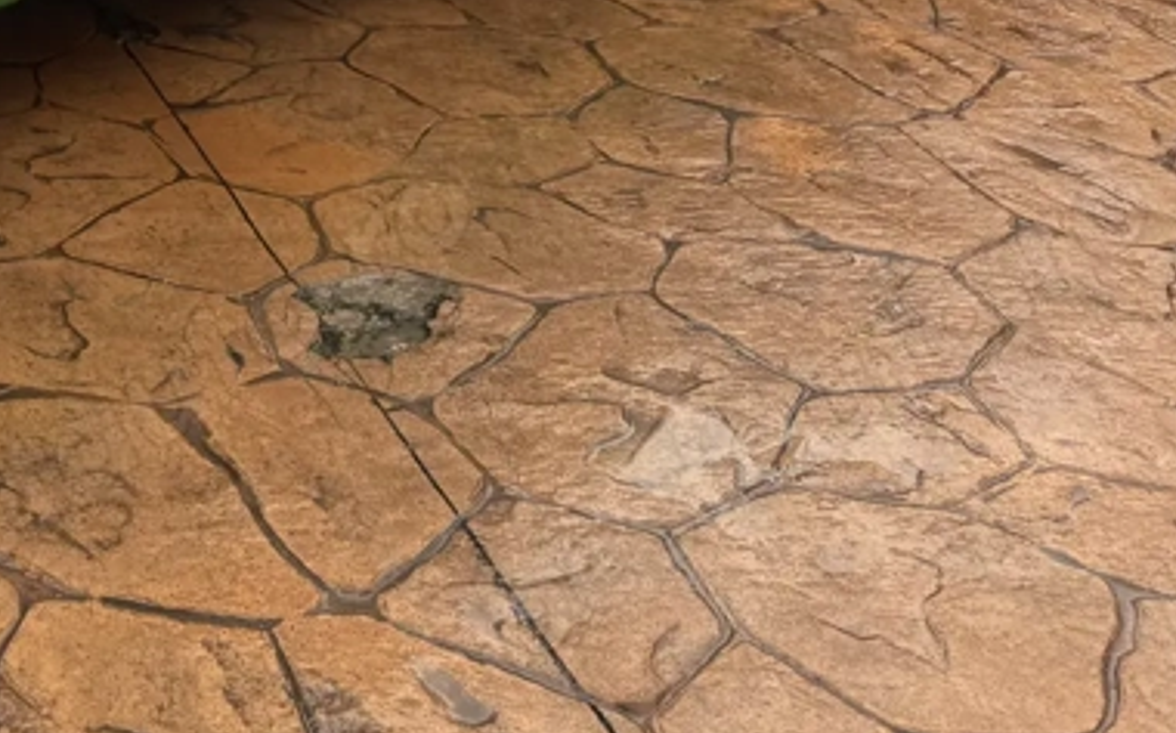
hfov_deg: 27.8
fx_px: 2146
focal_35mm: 67
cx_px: -136
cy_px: -309
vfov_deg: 17.7
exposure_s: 1/1271
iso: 100
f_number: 1.78
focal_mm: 6.76
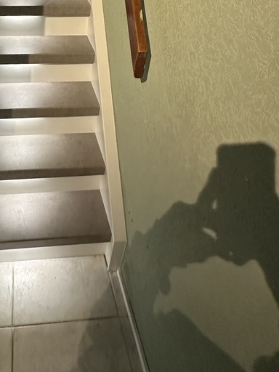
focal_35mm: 28
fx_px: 301
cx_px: 41
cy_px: 23
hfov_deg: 46.1
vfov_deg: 53.6
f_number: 2.2
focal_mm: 2.22
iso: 800
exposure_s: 1/59
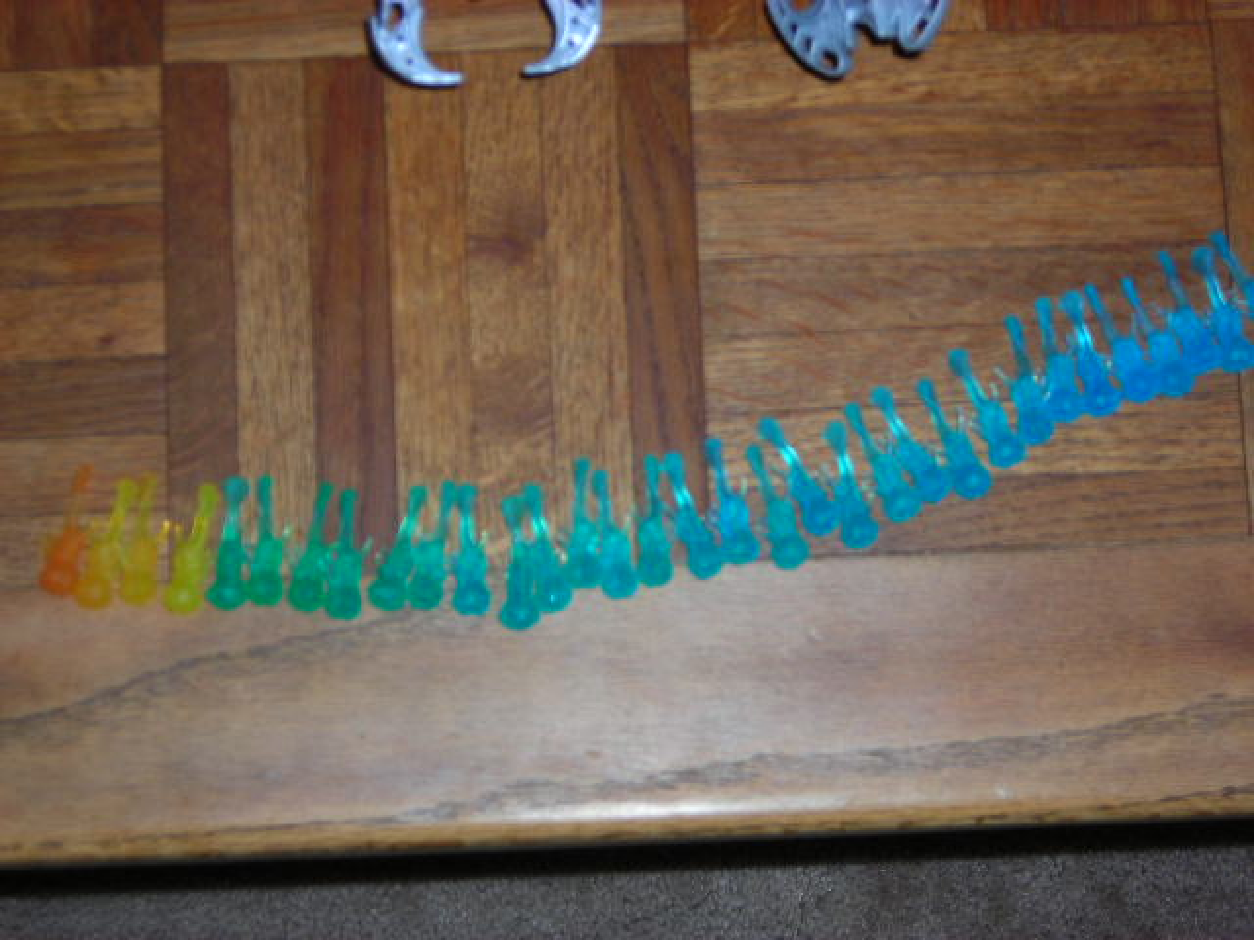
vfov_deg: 16.4
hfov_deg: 21.8
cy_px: 470
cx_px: 627
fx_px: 3260
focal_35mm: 90
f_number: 4.6
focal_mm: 14.8
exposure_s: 1/60.1
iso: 50
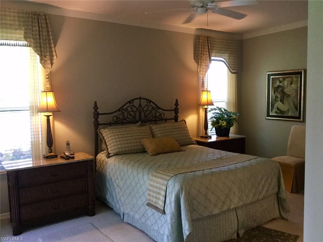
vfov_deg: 45.4
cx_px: 162
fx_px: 289
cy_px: 121
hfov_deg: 58.4
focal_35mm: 31
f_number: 2.4
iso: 160
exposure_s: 1/30
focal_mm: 3.3
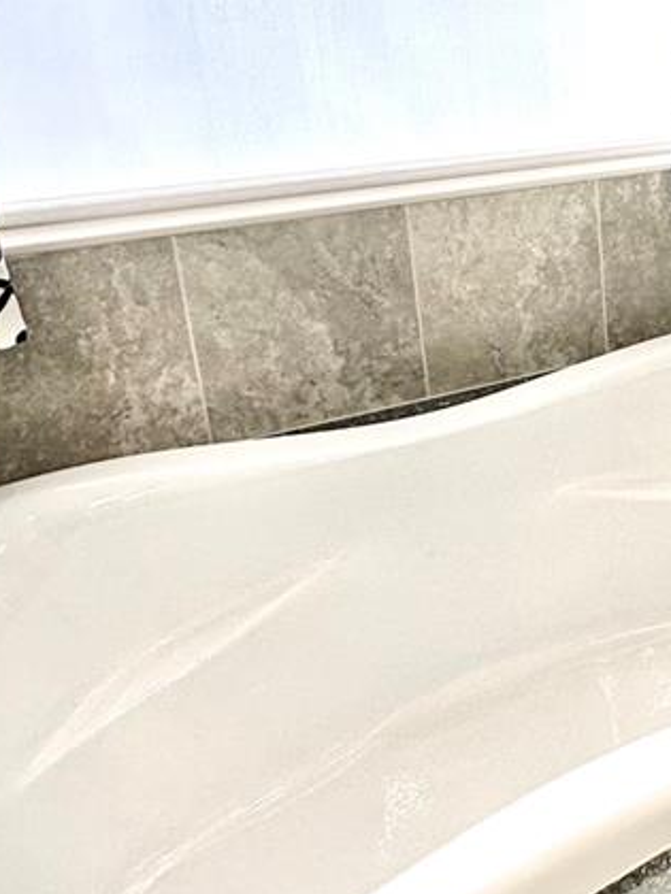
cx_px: 931
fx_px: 1034
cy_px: 185
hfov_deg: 27.9
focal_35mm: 40
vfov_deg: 44.6
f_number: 2.2
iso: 160
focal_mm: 2.22
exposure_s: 1/120
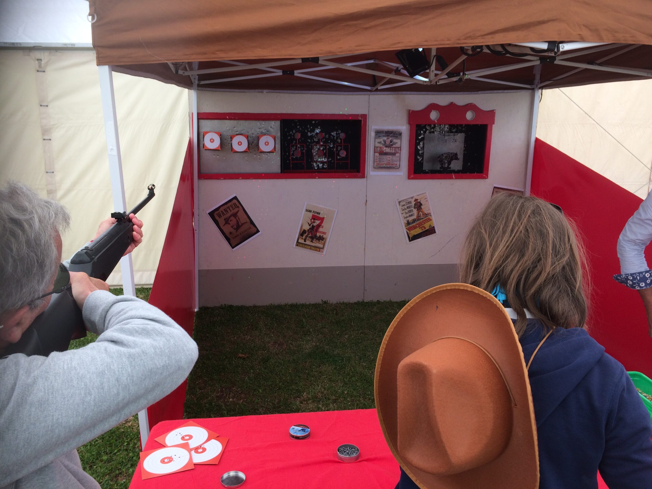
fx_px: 546
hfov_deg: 61.7
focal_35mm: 29
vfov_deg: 48.2
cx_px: 326
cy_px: 244
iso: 32
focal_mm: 4.15
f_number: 2.2
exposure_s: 1/155
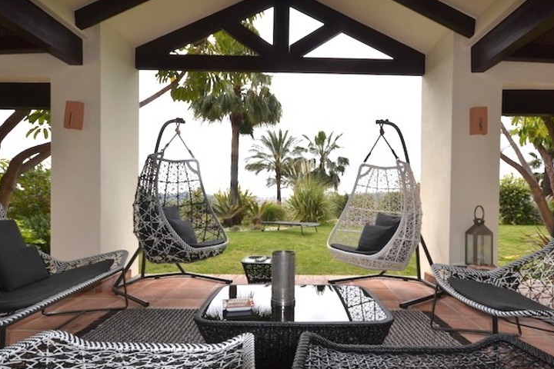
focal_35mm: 21
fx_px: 317
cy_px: 198
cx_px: 295
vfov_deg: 60.3
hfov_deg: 82.1
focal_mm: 11
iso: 100
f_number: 8
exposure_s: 1/200
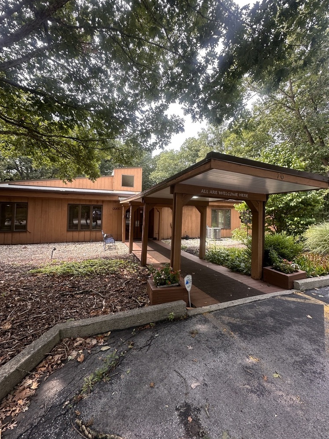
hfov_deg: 81.7
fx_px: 190
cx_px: 171
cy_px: 207
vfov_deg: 98.1
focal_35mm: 15
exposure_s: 1/282
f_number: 2.2
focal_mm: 2.22
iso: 40
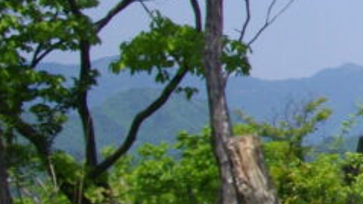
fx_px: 1664
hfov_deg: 11.4
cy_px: 90
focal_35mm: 173
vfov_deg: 7.0
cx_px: 690
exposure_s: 1/400
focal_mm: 6.2
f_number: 5.6
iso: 100
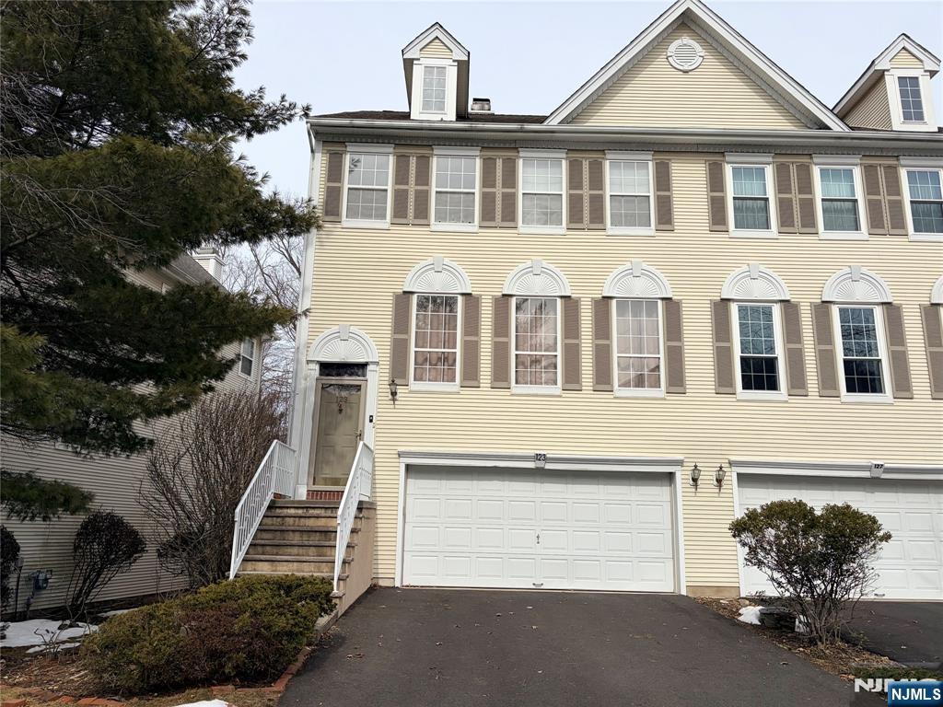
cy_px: 354
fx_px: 708
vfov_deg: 53.1
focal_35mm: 26
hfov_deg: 67.3
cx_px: 472
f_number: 1.6
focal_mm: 5.96
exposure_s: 1/6993
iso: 64
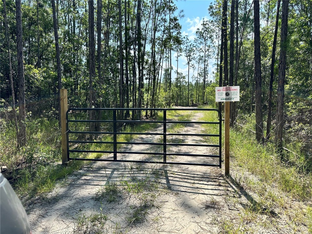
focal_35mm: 24
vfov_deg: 56.8
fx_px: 216
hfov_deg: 71.6
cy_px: 117
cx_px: 156
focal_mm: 6.86
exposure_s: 1/2591
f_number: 1.78
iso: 80
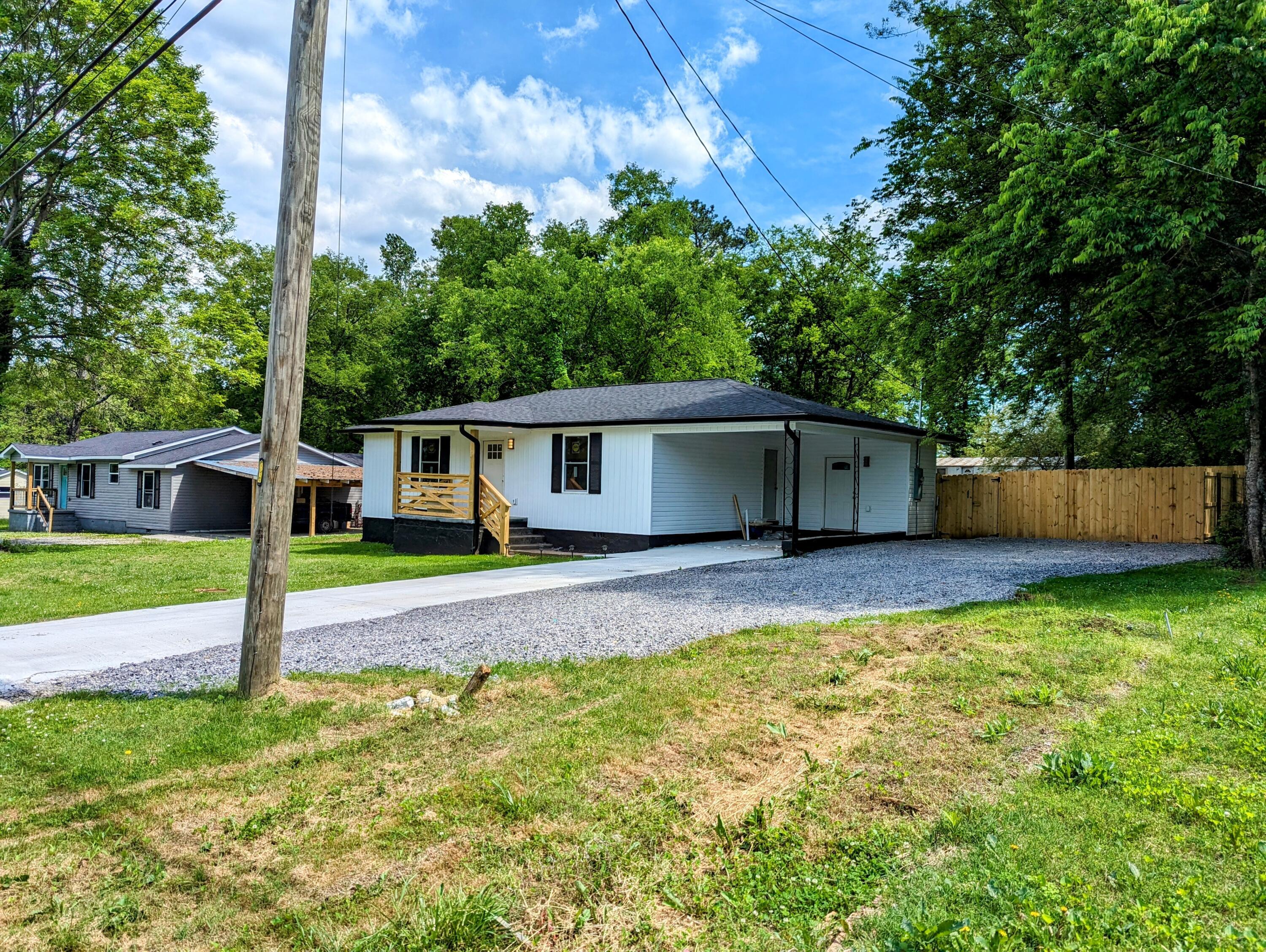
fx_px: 879
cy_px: 476
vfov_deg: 56.9
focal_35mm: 24
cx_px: 633
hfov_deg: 71.5
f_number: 1.85
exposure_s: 1/2137
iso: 41
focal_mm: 6.81
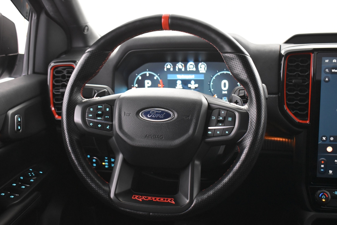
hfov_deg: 45.0
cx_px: 168
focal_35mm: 44
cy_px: 112
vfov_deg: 30.8
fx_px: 407
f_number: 4.2
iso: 3200
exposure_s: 1/15
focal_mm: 29
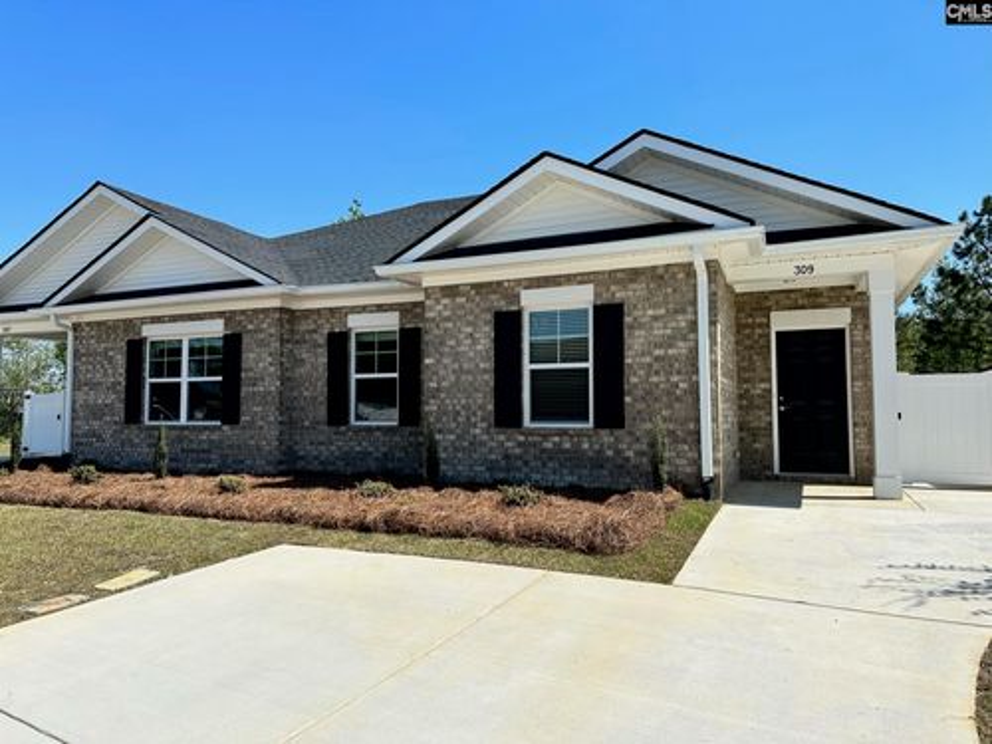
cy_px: 372
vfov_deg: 56.8
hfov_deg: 71.6
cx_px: 496
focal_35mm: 24
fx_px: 688
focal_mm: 6.86
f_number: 1.78
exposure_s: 1/5848
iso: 80
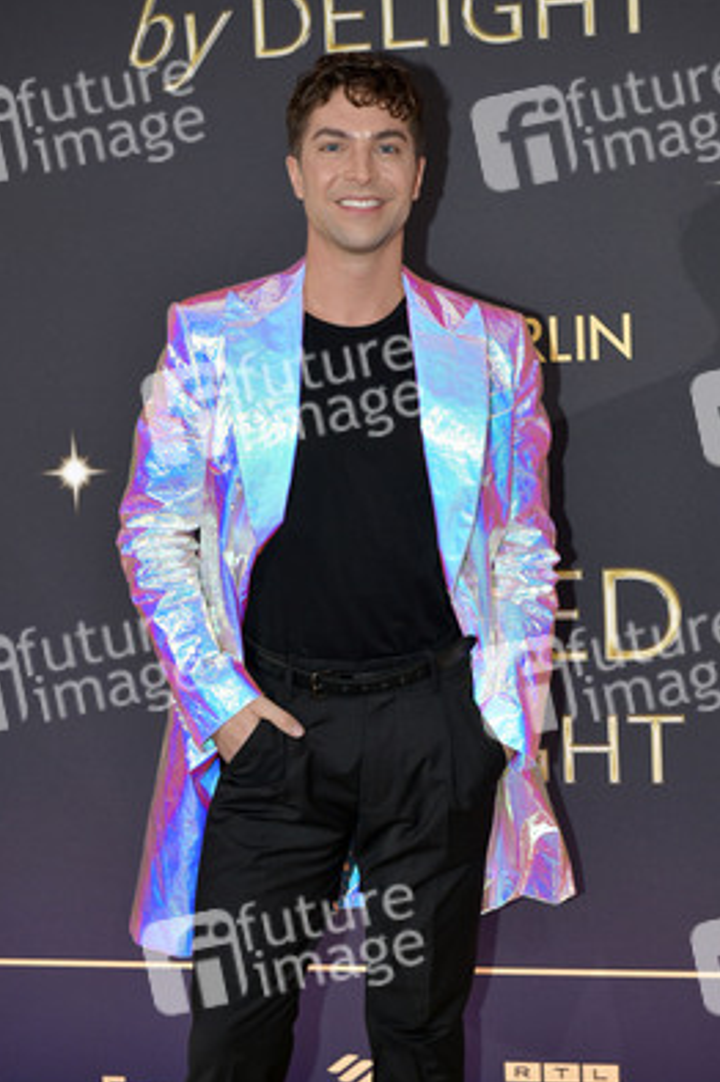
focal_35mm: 63
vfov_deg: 31.9
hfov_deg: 21.5
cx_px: 363
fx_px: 1893
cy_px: 538
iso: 1250
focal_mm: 62
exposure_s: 1/250
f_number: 5.6
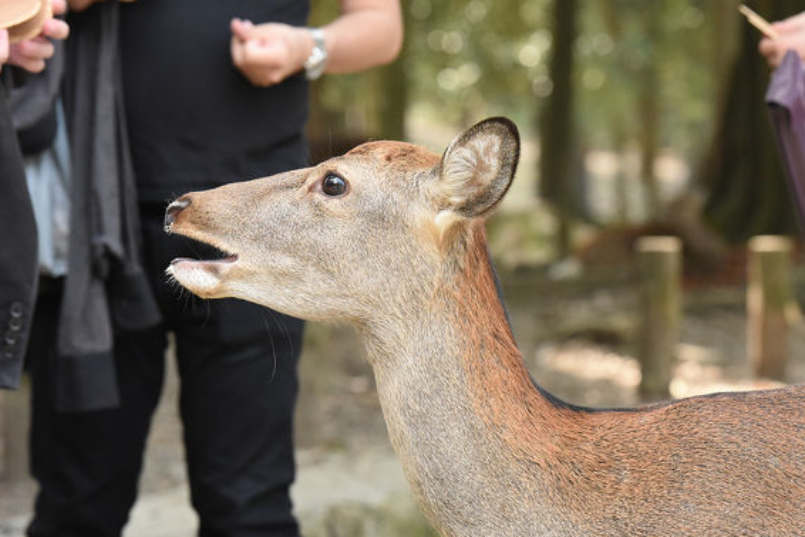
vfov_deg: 8.9
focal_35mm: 155
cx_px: 448
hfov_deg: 13.2
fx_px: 3468
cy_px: 261
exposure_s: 1/1250
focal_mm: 135
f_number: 8
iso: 6400
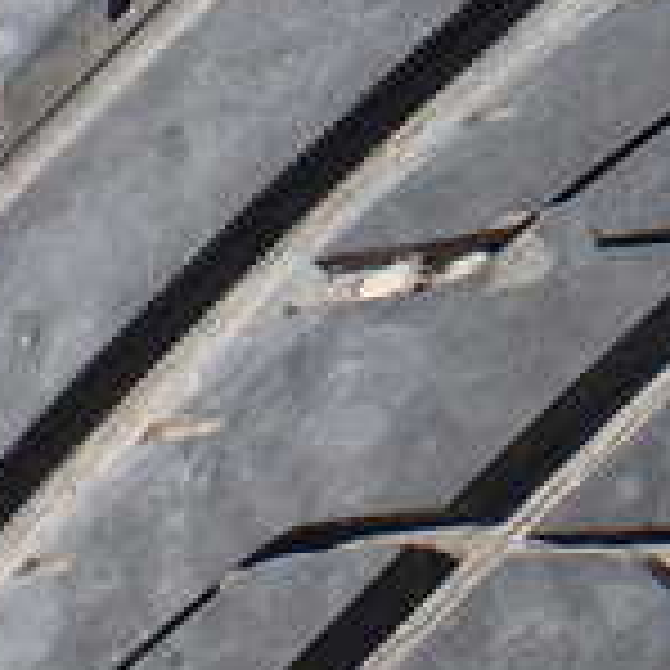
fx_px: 2343
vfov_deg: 15.3
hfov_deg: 14.9
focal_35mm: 107
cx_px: 1066
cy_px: -270
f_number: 3.2
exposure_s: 1/800
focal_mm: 5.4
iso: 100
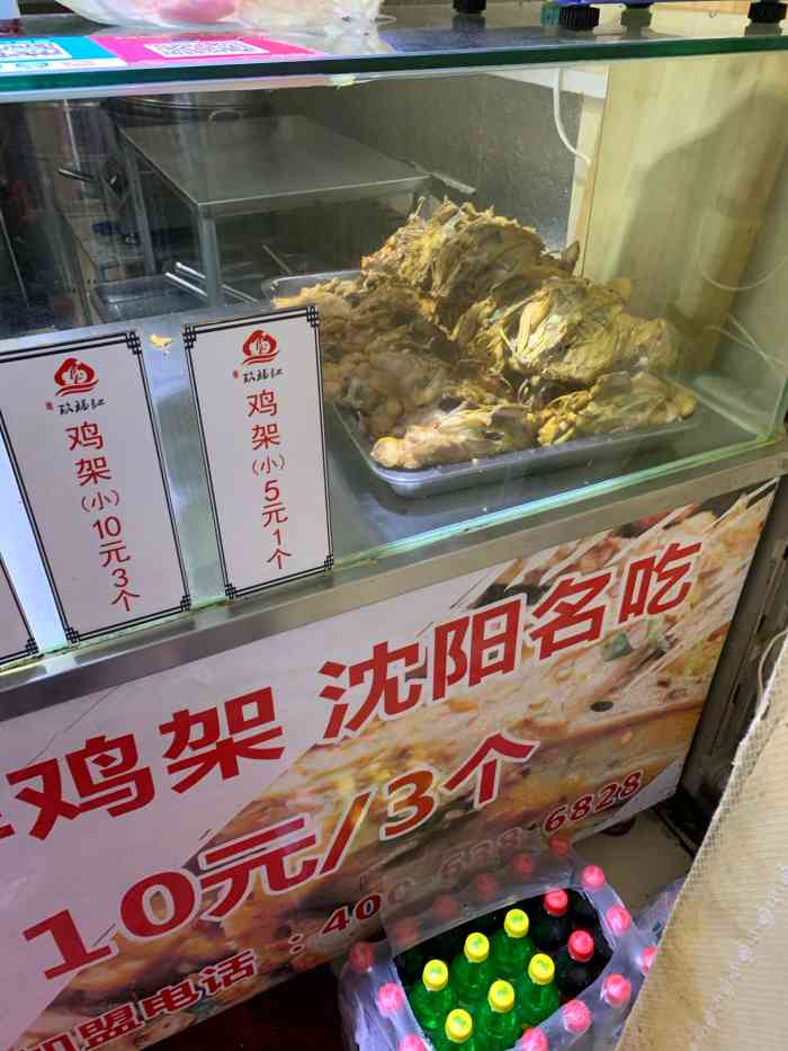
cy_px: 526
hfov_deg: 53.1
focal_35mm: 26
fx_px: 789
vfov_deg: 67.3
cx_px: 394
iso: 320
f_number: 1.8
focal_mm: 4.25
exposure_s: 1/60
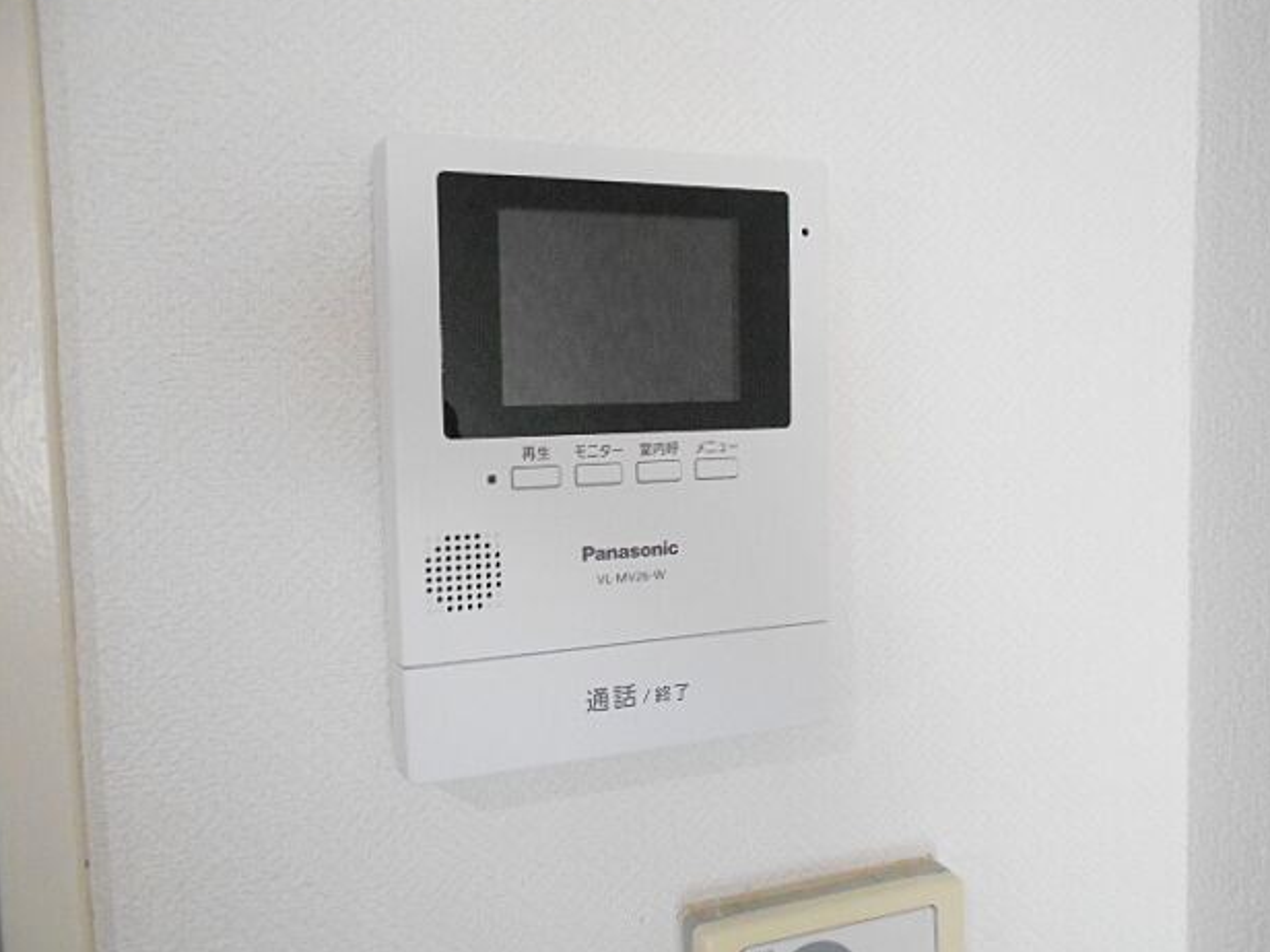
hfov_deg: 65.3
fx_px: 991
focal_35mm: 27
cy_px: 464
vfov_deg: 51.3
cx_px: 621
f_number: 3.2
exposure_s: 1/60
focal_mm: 4.6
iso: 800
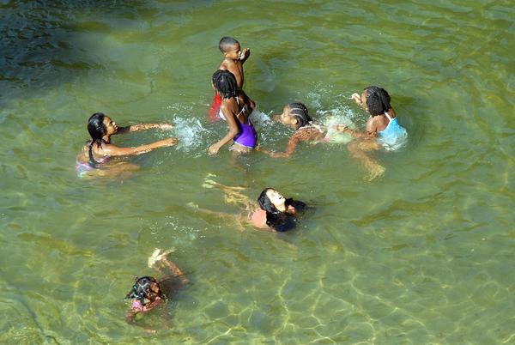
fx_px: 1504
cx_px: 258
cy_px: 172
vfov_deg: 13.1
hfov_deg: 19.4
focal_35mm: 105
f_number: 7.1
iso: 160
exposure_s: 1/160
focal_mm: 70
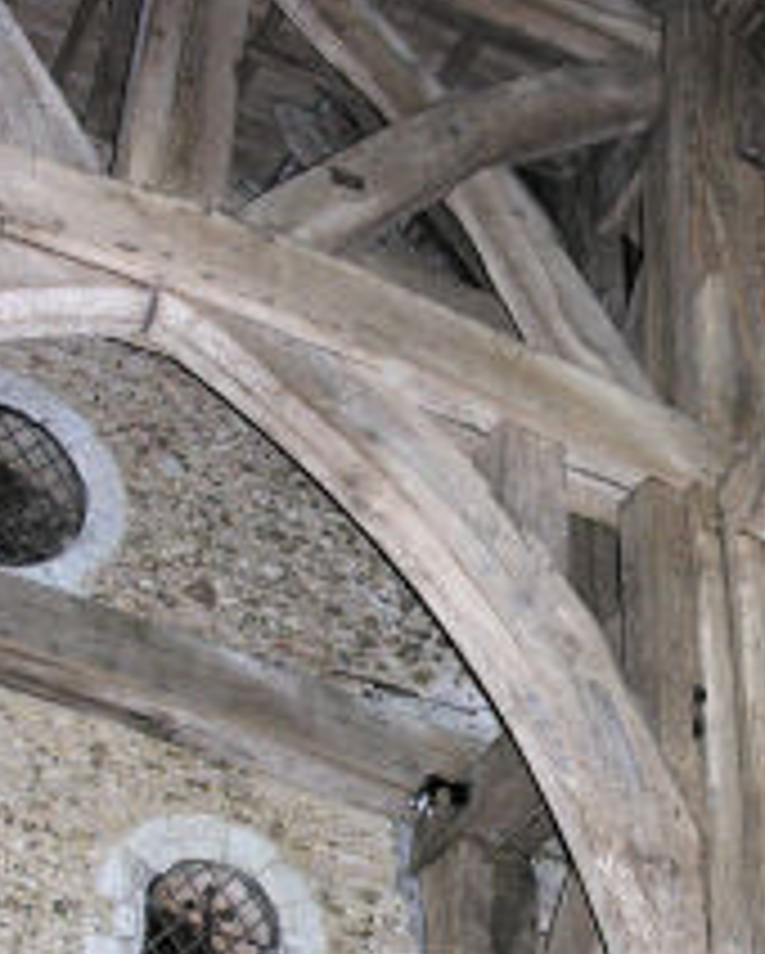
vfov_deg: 25.4
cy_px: 711
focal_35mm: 74
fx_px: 2091
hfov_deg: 20.6
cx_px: 547
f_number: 2.8
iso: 200
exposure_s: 1/60.1
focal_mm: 8.9
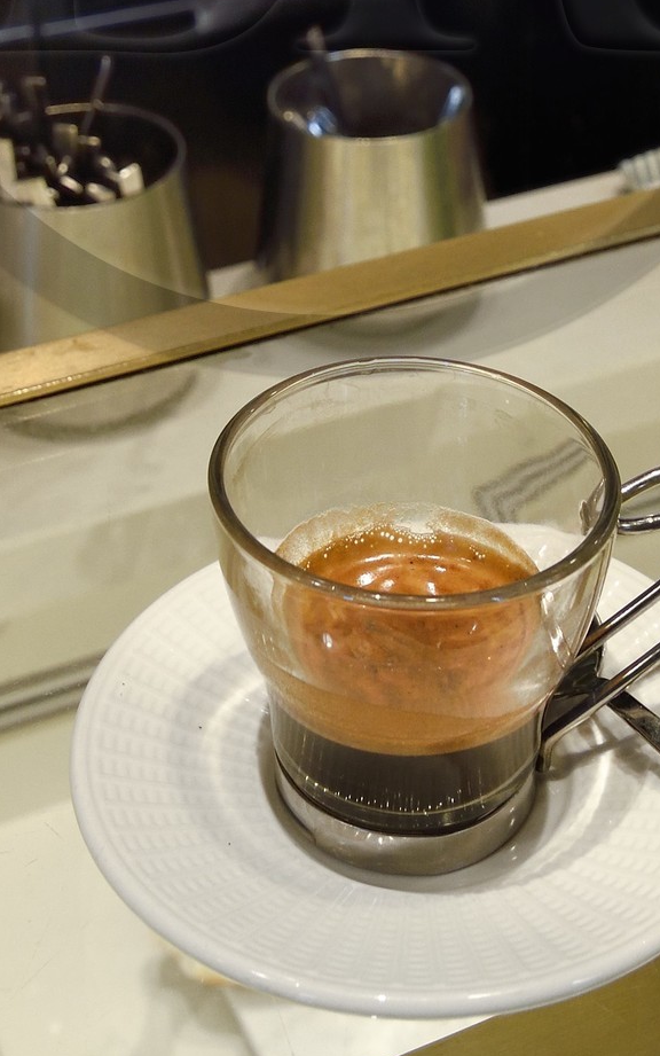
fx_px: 2215
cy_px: -159
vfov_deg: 24.6
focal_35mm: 77
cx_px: 325
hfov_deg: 16.9
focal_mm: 29
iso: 1250
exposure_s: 1/80
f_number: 9
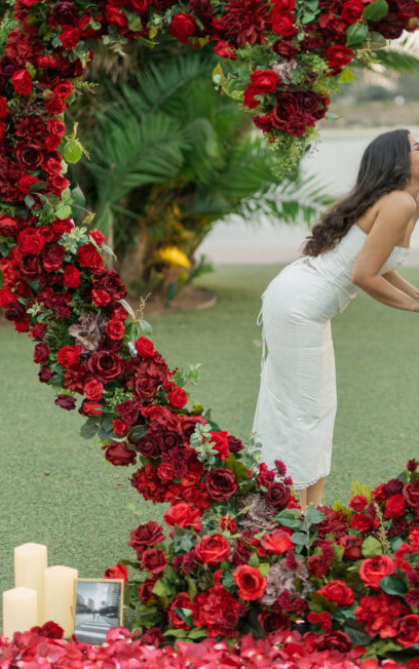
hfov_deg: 16.2
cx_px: 323
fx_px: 1460
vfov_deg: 25.8
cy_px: 302
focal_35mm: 80
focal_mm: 50
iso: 100
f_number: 1.4
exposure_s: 1/200
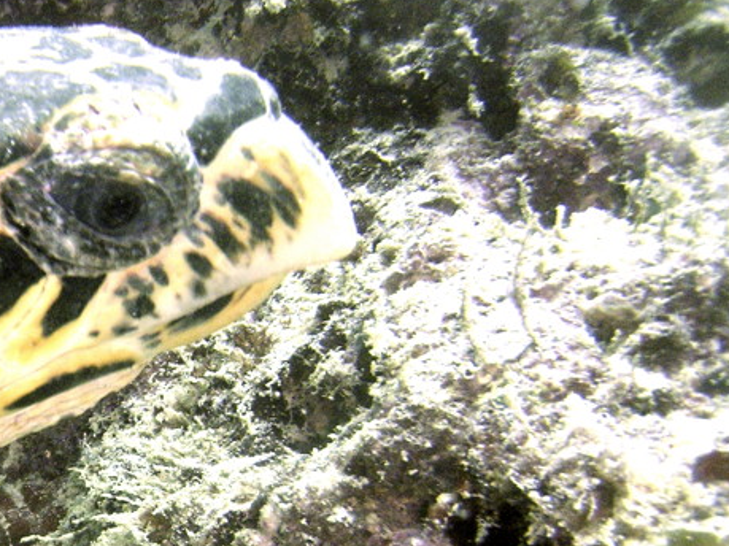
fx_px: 1558
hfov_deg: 25.5
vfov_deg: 19.8
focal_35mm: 74
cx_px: 65
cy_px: 356
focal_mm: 6.3
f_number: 2.9
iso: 160
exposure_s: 1/60
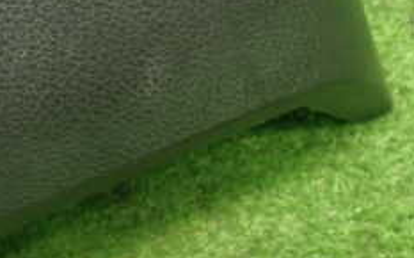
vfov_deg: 15.5
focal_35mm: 82
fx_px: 924
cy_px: -20
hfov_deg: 24.8
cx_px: 73
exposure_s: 1/30
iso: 400
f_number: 2.3
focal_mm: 5.4
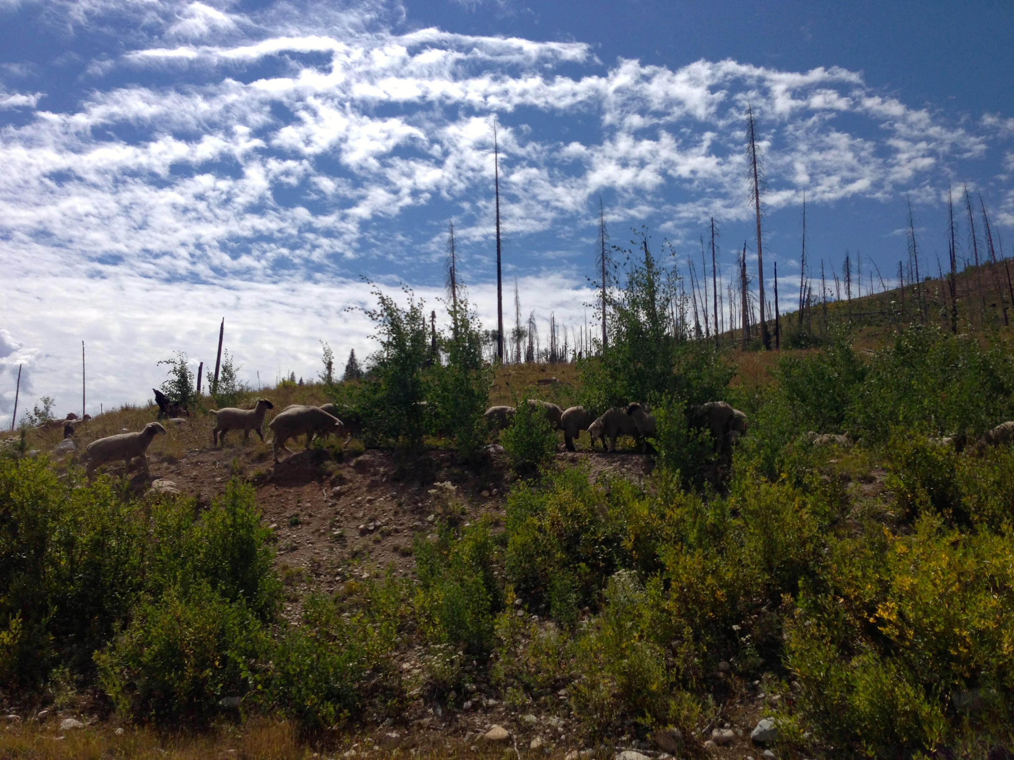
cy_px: 380
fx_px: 967
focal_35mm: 33
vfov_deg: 42.9
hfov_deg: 55.4
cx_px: 507
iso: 50
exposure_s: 1/3623
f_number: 2.4
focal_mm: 4.13
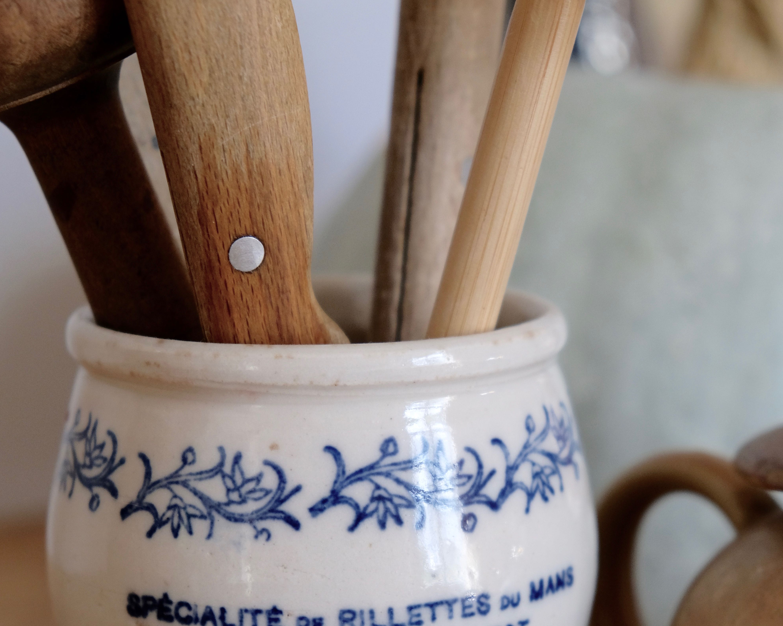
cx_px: 391
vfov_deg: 14.1
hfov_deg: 17.8
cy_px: 564
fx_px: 2503
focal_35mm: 108
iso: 800
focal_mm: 50.5
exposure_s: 1/90
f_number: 4
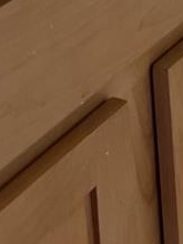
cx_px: 376
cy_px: -307
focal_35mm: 142
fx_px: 1001
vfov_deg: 11.8
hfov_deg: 9.7
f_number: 1.5
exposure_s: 1/120
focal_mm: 5.7
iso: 125
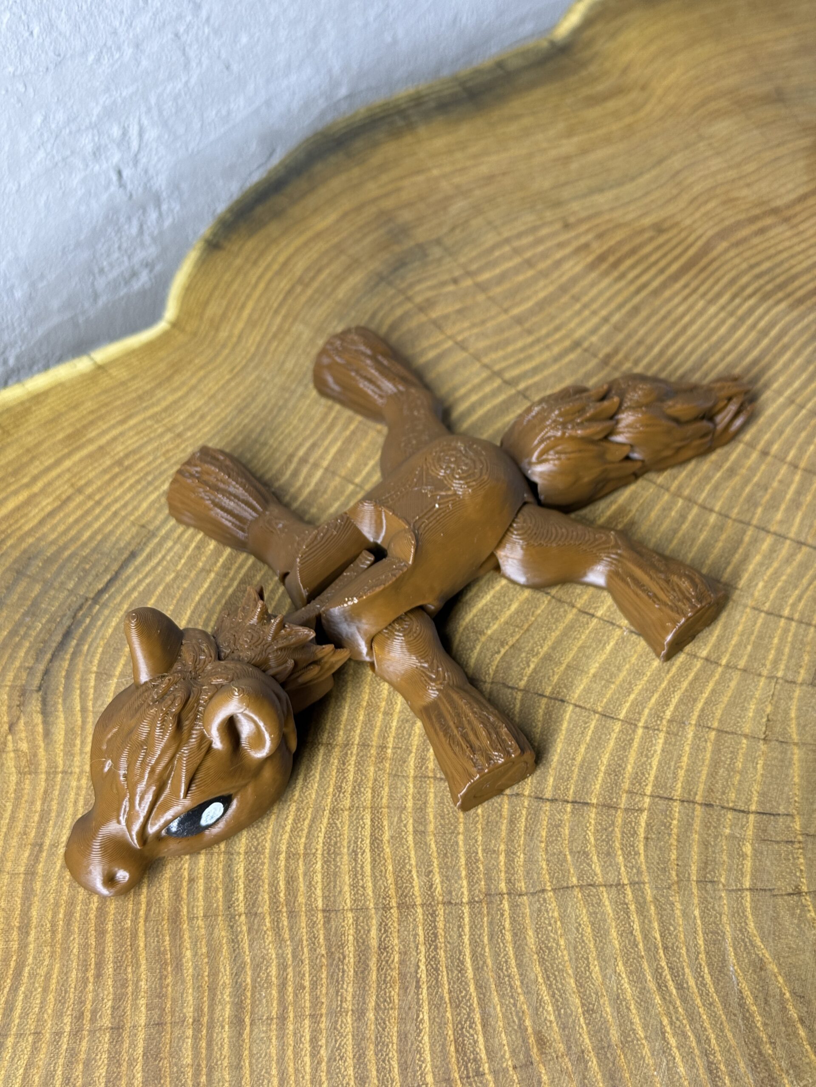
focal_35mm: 48
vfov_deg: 39.7
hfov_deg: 30.3
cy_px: 544
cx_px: 408
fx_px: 1509
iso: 64
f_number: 1.78
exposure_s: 1/121
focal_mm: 6.76
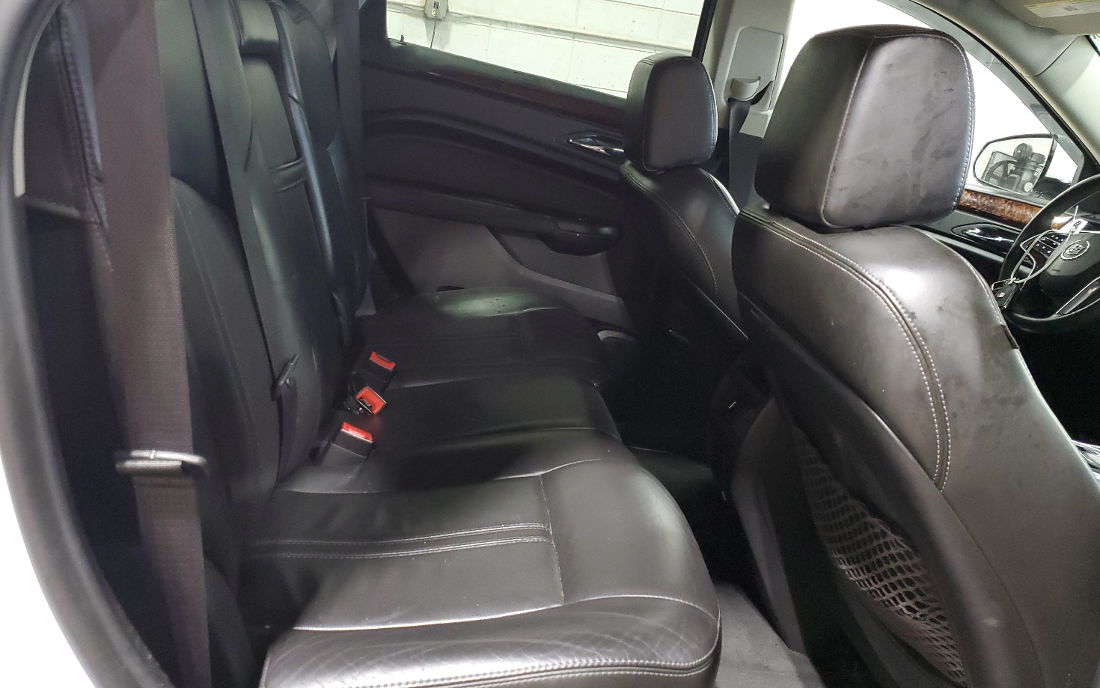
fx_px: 899
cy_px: 321
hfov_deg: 62.9
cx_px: 545
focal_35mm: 30
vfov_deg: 41.8
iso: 320
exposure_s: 1/24
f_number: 1.5
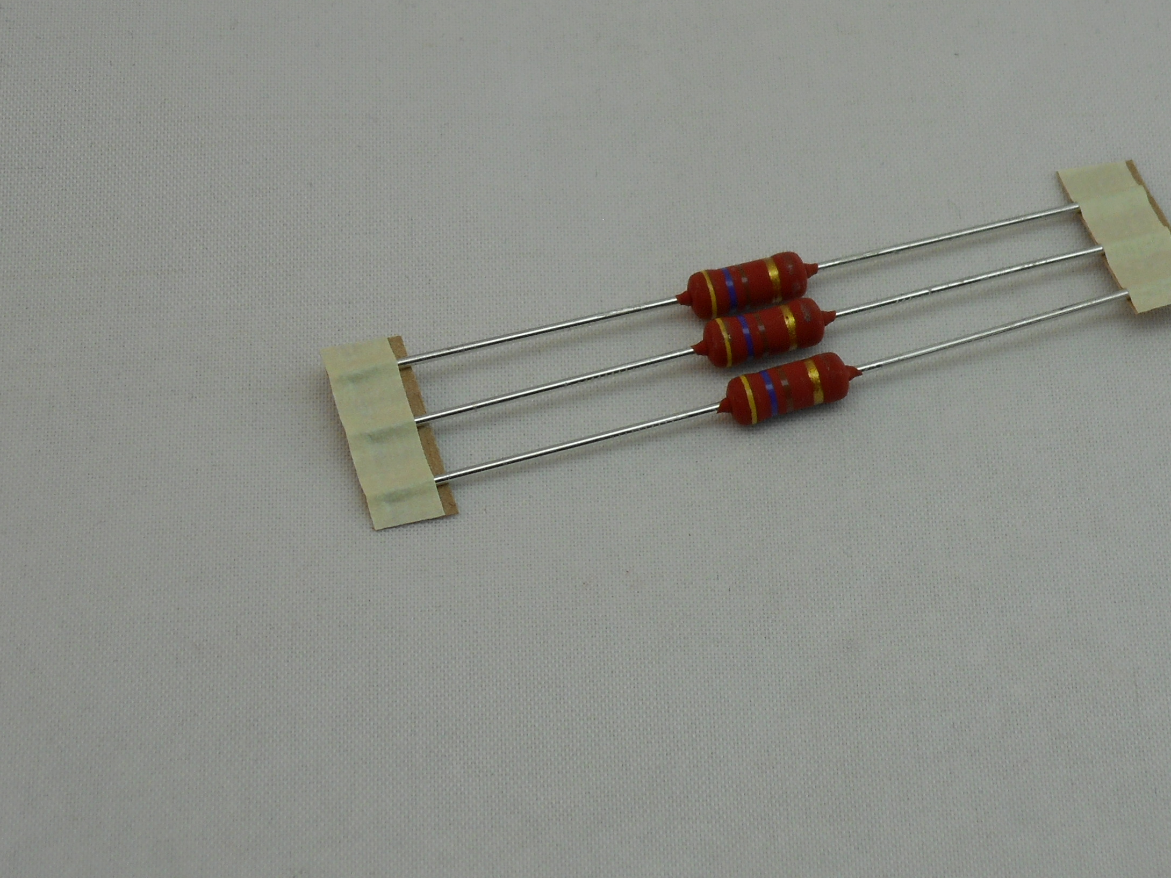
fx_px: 5040
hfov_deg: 13.2
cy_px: 328
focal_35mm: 149
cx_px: 736
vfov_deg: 10.0
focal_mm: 15.9
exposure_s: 1/60
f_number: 5.6
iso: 100
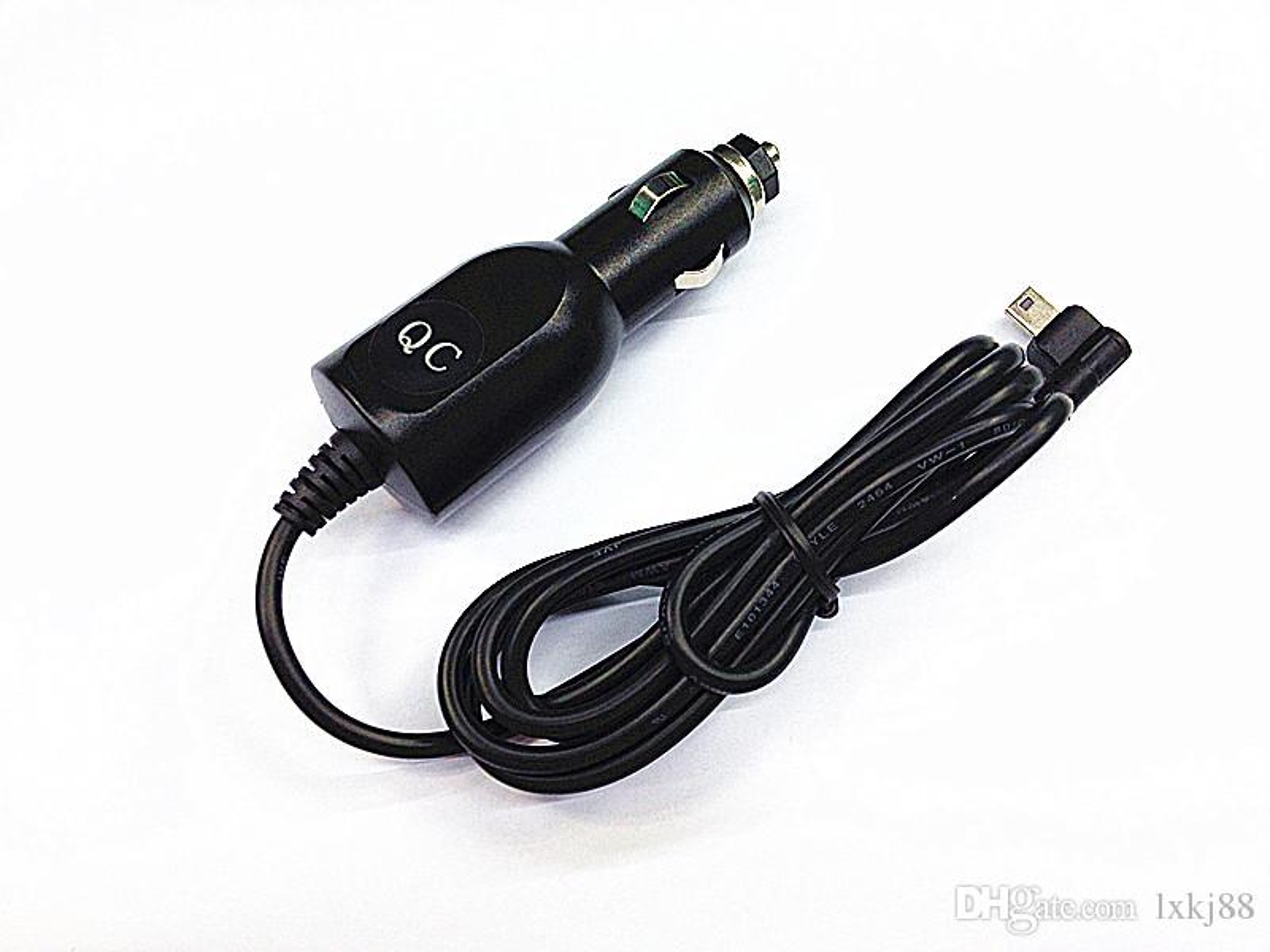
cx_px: 635
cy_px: 476
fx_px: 1284
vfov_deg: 40.7
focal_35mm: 35
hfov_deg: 52.6
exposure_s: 1/20
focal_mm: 4.28
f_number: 2.4
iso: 64
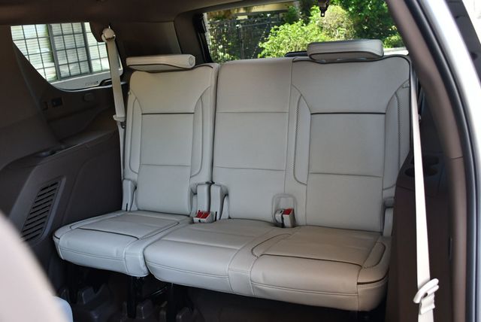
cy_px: 161
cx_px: 240
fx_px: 481
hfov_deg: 53.1
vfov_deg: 36.9
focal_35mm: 36
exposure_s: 1/250
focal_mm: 18
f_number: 3.5
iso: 800
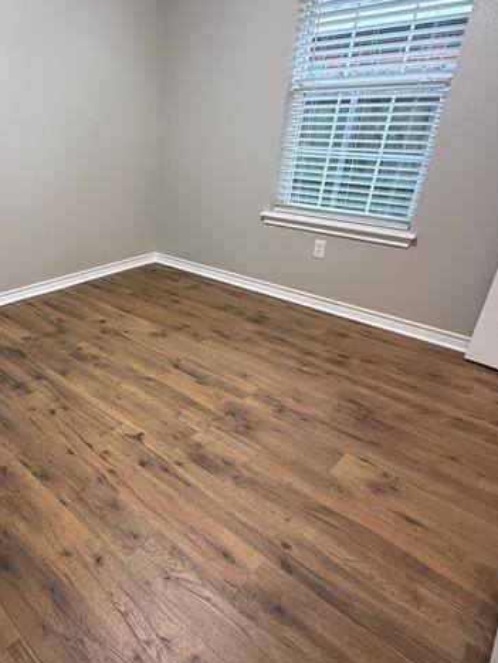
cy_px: 329
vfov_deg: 73.9
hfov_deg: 56.5
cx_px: 133
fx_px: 441
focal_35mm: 23
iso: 200
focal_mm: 2.22
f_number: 2.2
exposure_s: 1/60
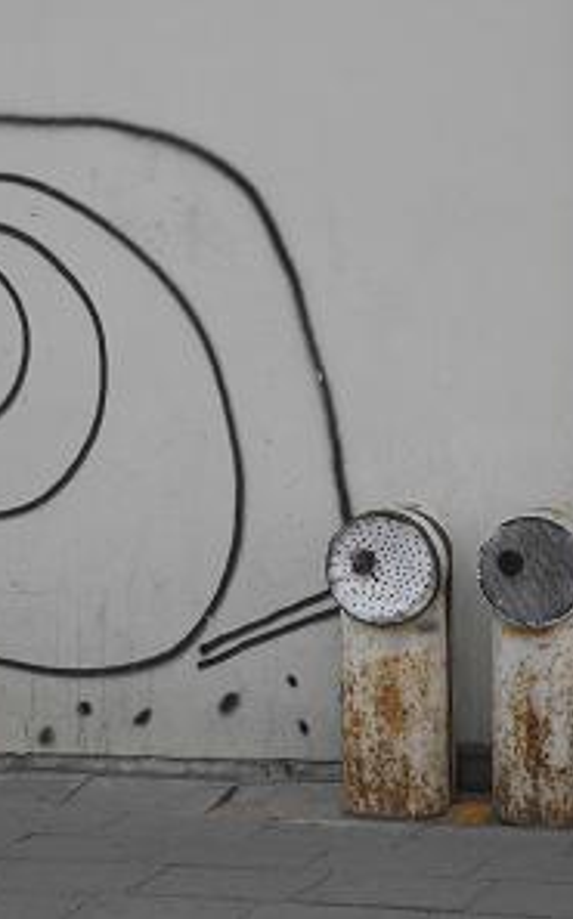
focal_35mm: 193
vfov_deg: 10.9
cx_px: 180
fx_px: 4834
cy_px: 458
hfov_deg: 6.8
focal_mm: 28.9
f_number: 5
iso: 100
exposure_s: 1/320
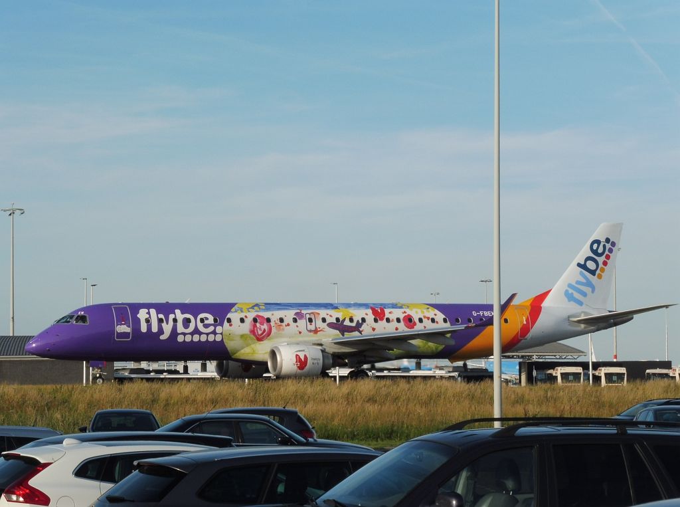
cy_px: 254
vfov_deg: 12.8
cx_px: 340
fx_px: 2254
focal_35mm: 115
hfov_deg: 17.2
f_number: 7.1
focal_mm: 20.6
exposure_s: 1/400
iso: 100
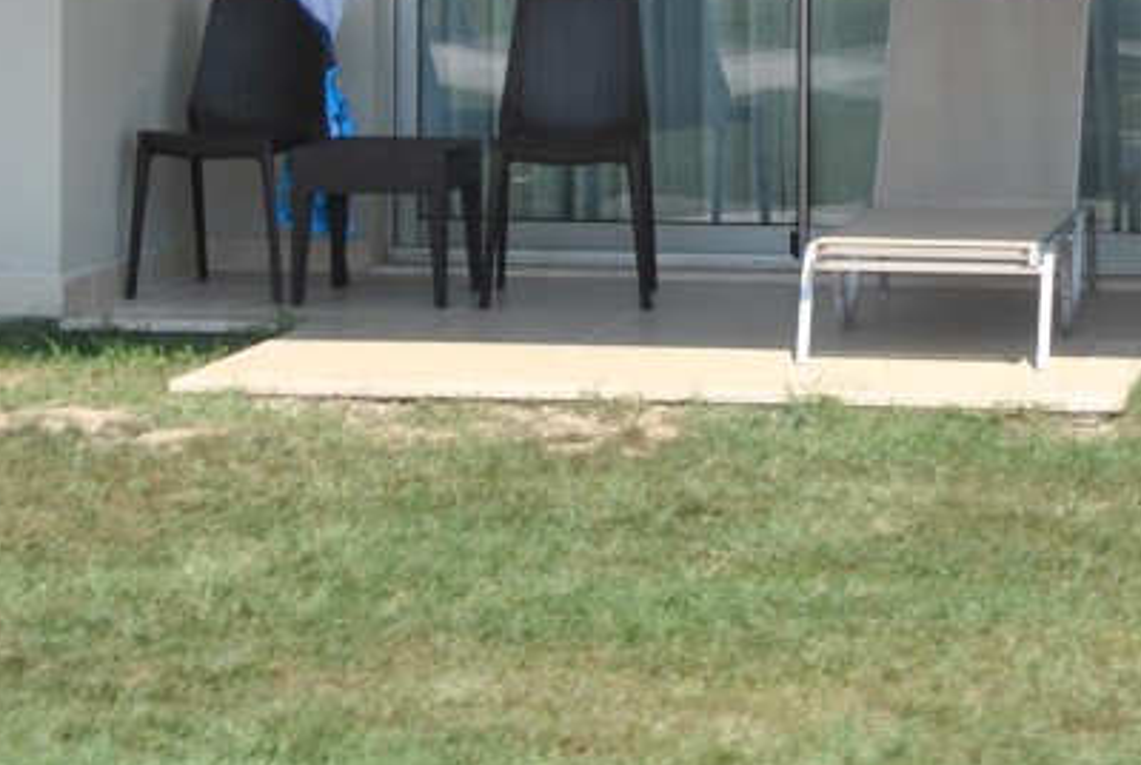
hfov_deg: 15.3
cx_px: 883
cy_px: -43
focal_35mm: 133
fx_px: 4235
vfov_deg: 10.2
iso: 100
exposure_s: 1/250
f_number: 8
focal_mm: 31
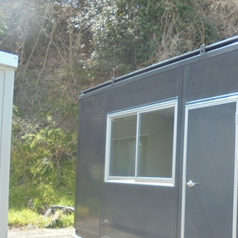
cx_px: 201
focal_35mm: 43
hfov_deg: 37.3
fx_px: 334
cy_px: 165
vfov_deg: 38.6
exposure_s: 1/250
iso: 100
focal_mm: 4.6
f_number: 3.5
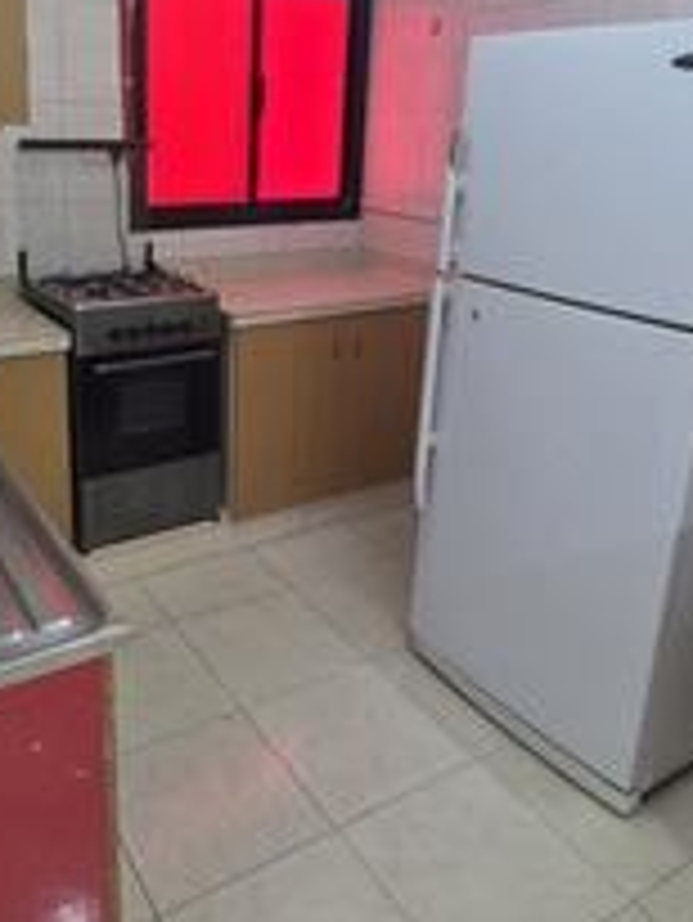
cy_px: 340
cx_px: 241
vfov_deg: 60.7
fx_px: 773
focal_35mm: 29
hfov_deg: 47.6
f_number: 1.9
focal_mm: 2.2
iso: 250
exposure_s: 1/50
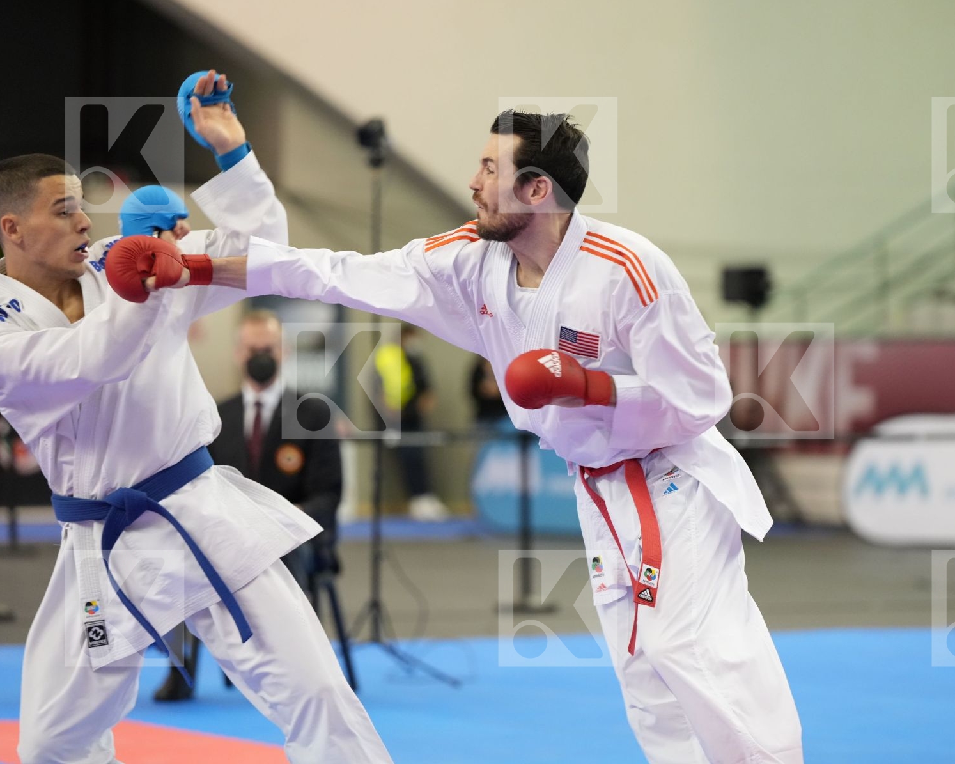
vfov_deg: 9.4
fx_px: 4635
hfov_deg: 11.8
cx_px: 558
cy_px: 381
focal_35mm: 164
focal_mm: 145
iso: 3200
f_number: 2.8
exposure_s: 1/1000
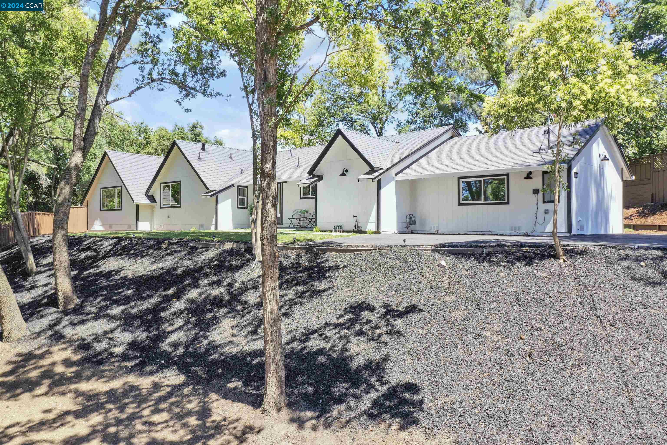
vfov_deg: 46.4
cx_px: 334
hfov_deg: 65.5
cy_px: 222
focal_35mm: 28
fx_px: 519
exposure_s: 1/160
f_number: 4.5
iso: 100
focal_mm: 10.26
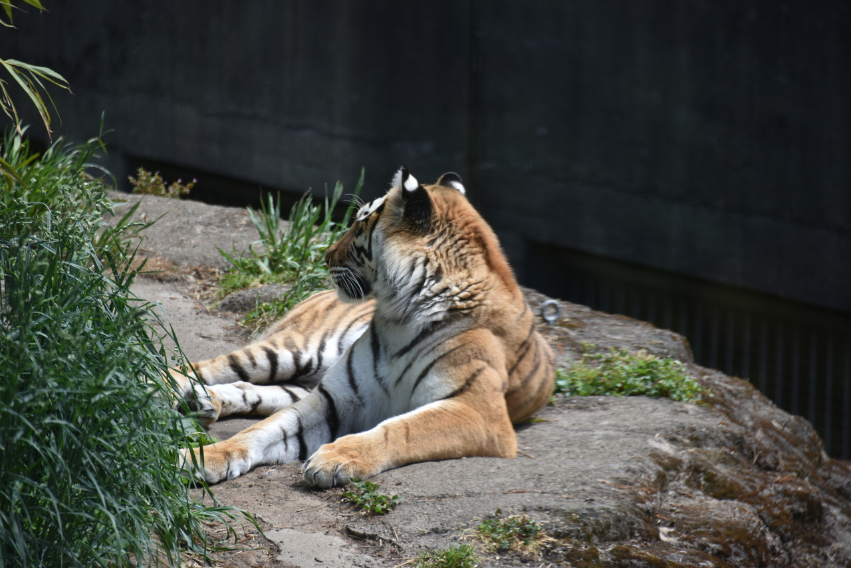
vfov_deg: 4.6
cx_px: 426
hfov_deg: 6.9
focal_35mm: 300
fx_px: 7093
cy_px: 284
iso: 250
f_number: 5.6
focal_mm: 300
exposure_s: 1/640
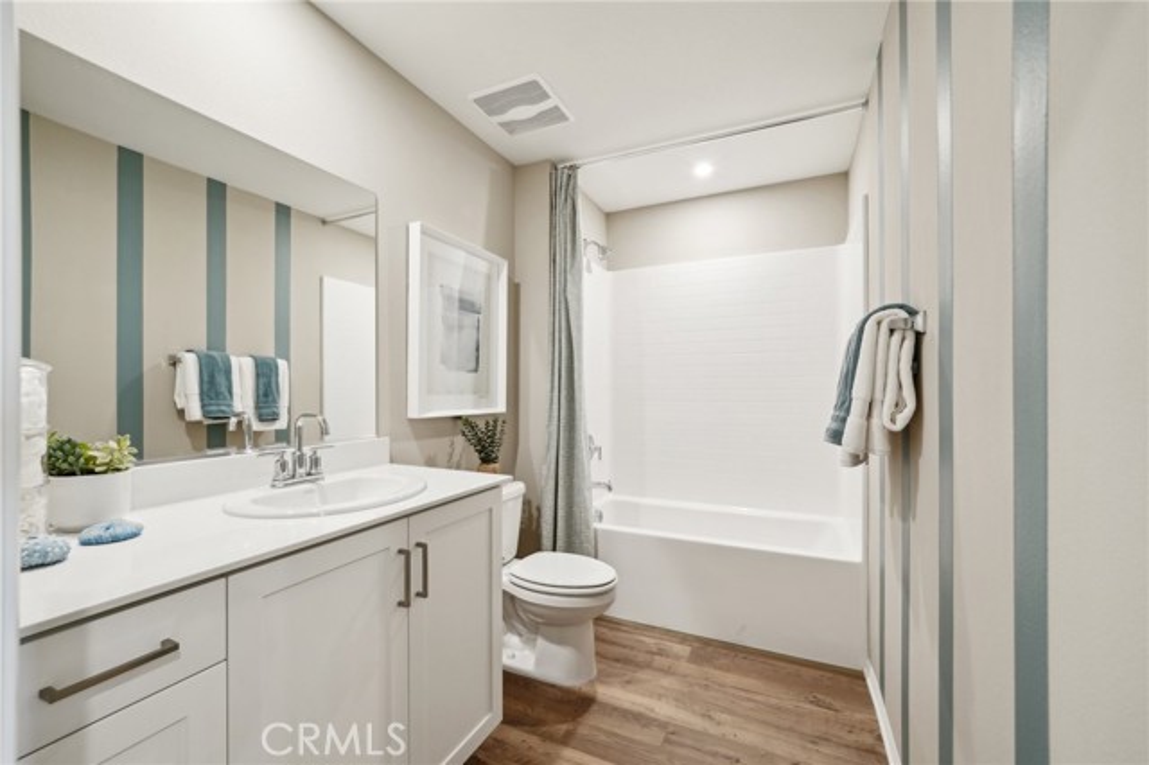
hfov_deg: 104.3
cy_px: 382
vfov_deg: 81.1
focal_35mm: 14
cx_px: 574
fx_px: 447
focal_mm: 14
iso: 400
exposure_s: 1/8
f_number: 9
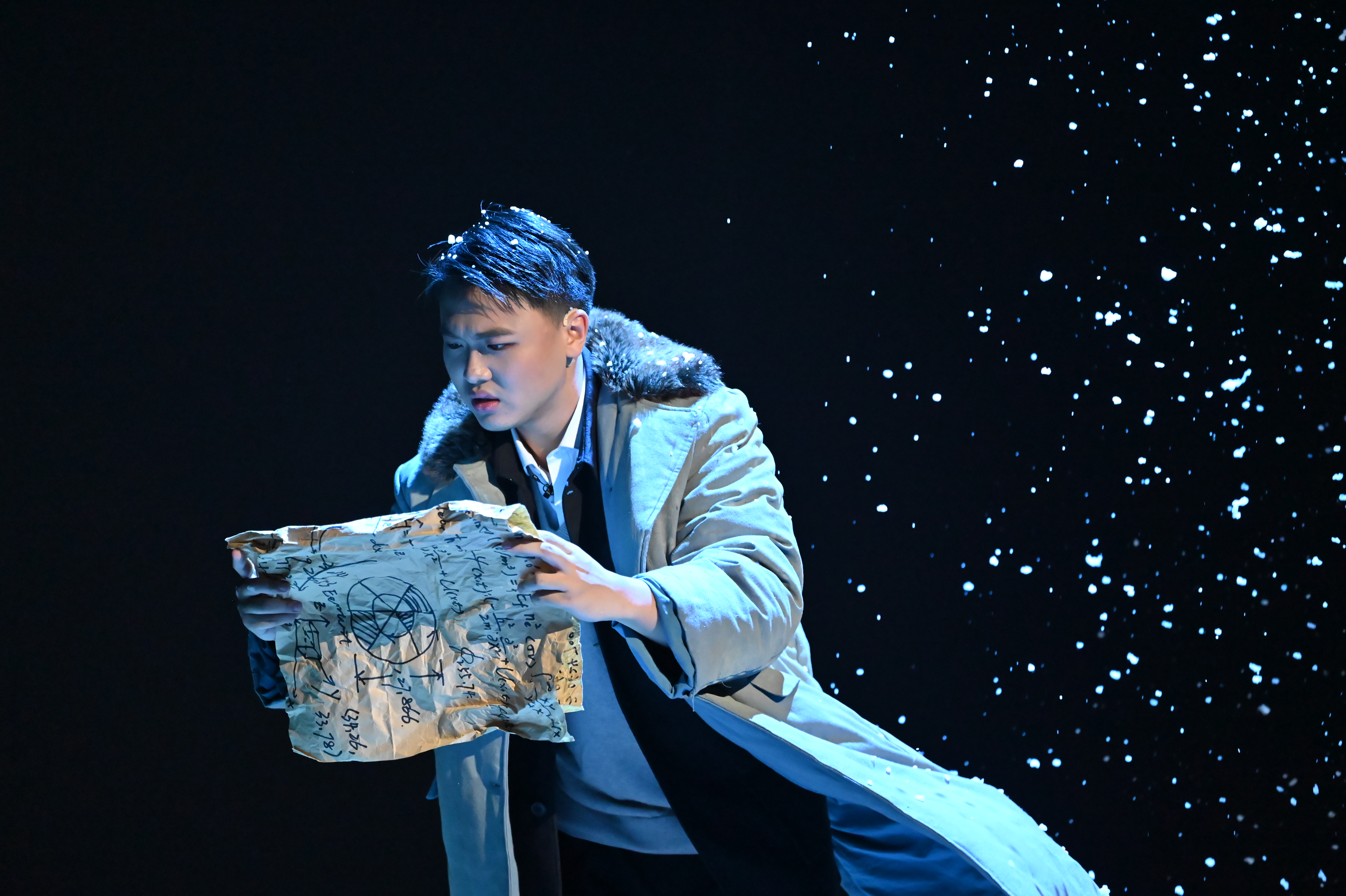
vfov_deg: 6.9
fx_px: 7473
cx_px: 673
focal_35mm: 200
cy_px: 448
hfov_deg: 10.3
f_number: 2.8
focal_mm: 200
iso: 8000
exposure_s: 1/400
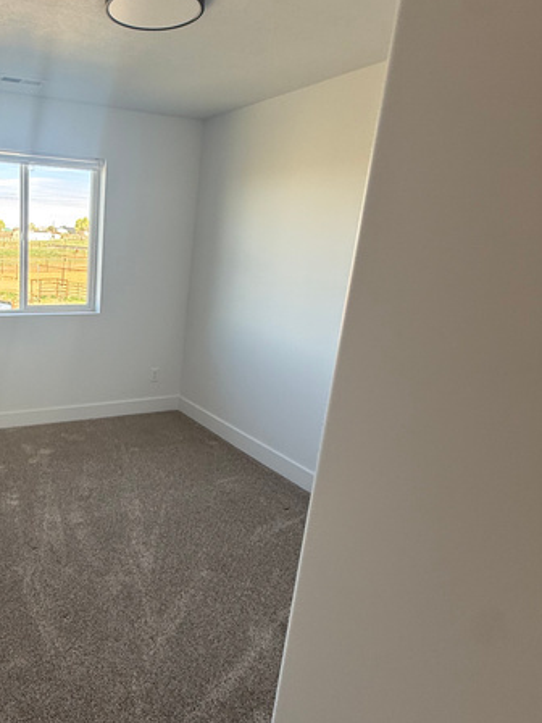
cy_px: 365
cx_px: 84
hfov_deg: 51.9
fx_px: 501
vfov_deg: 71.6
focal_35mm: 24
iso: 100
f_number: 2.2
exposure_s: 1/120
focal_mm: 2.22
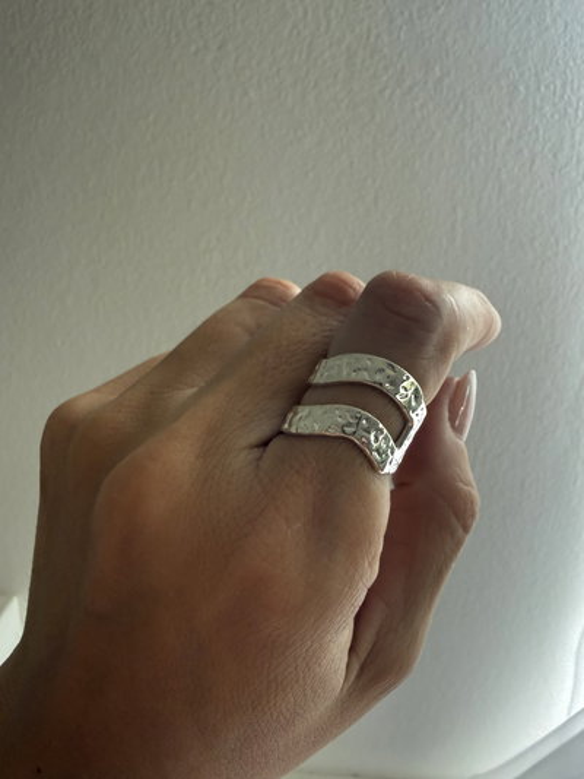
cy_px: 390
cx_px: 292
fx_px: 540
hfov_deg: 56.8
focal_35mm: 24
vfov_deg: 71.6
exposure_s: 1/99
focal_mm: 2.22
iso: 160
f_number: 2.2
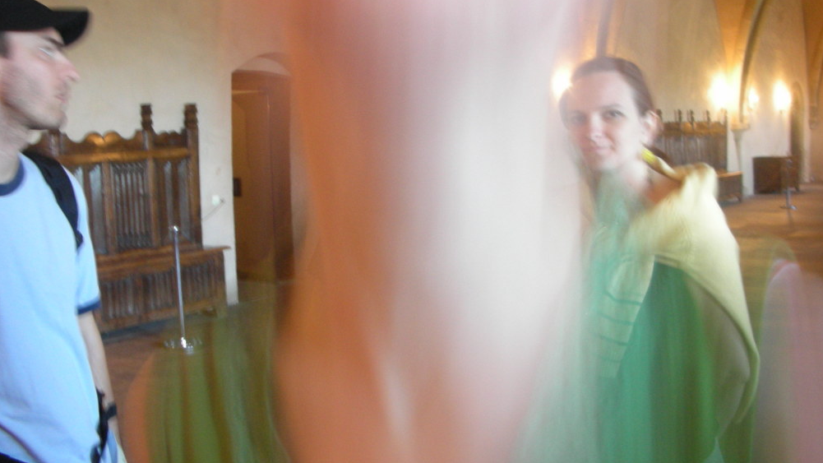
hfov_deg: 51.6
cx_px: 405
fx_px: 851
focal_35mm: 39
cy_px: 215
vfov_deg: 30.4
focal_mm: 5.8
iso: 172
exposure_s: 1/3.9
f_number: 3
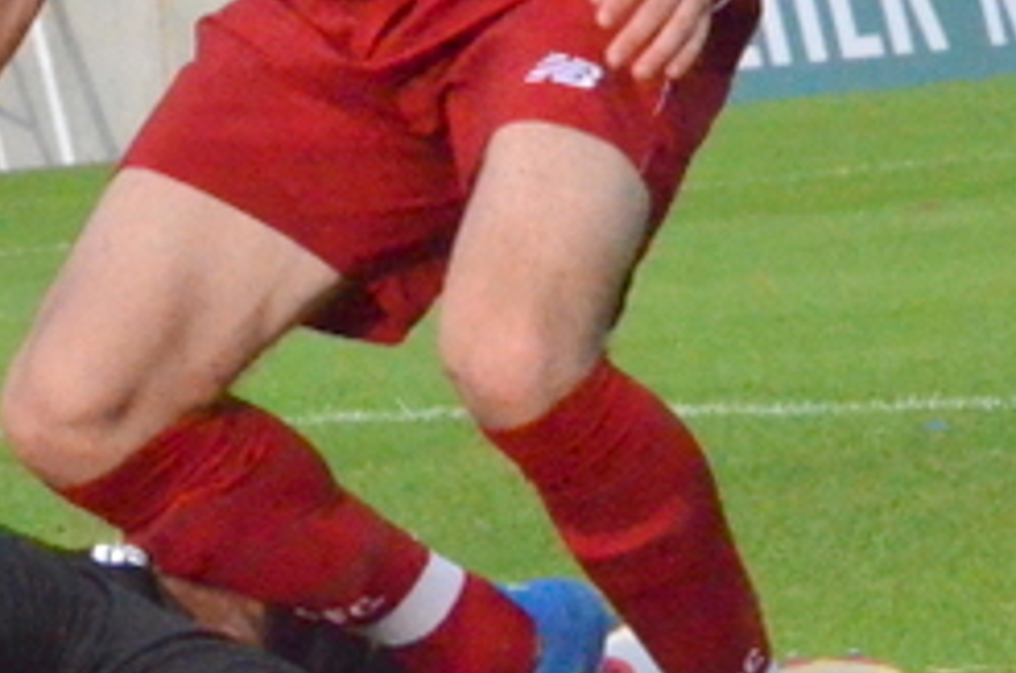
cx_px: 231
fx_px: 20224
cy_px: -167
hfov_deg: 2.9
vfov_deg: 1.9
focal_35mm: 718
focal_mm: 98
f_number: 13
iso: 6400
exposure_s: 1/4000
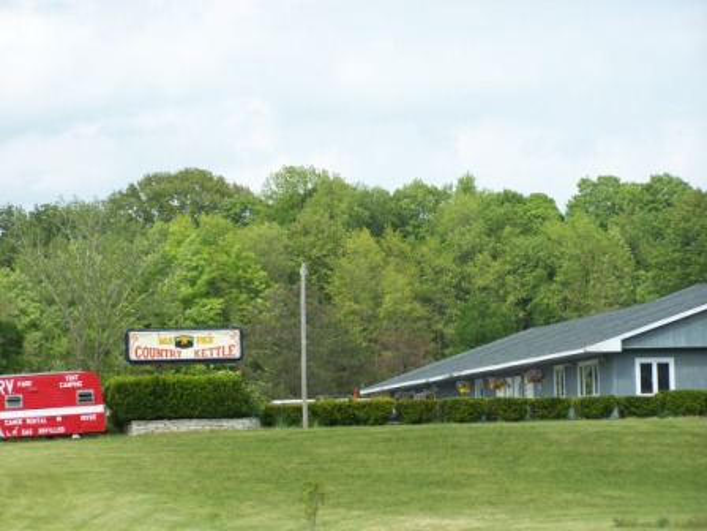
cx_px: 354
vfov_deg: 11.6
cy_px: 266
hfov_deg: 15.4
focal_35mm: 128
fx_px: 2614
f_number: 3.2
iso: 80
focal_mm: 21.2
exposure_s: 1/800
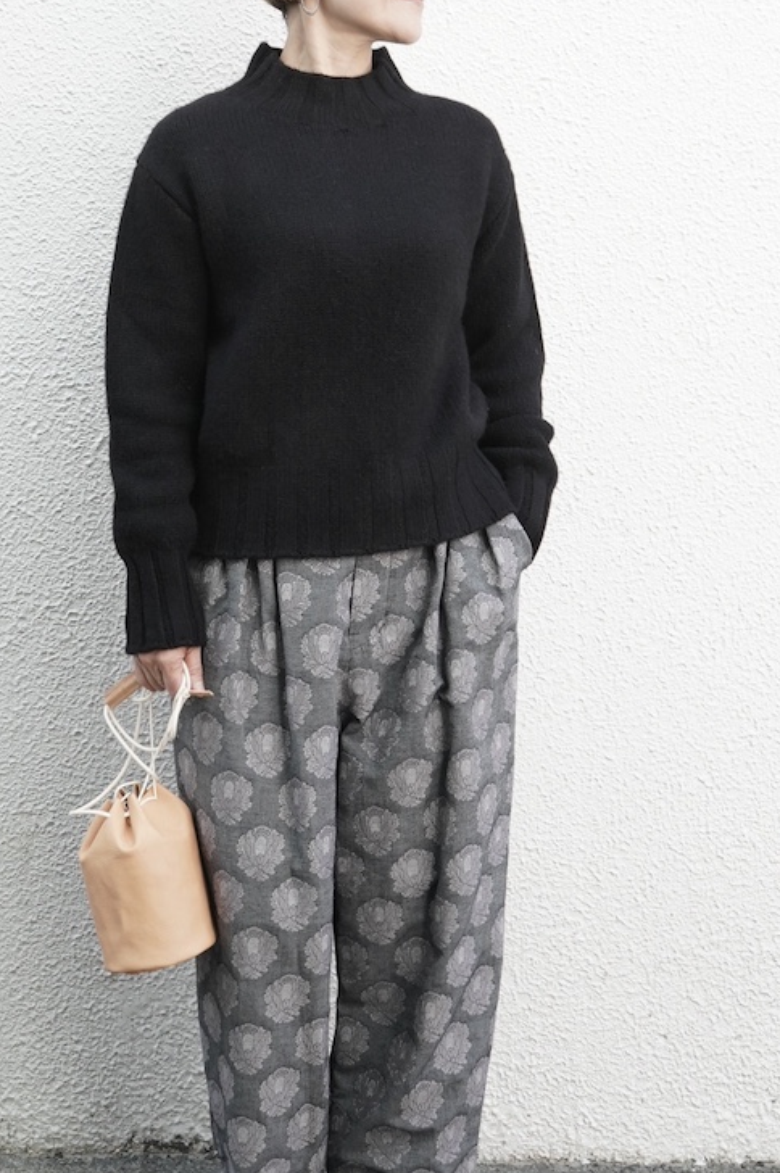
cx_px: 308
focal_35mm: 62
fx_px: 2019
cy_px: 314
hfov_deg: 21.8
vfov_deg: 31.9
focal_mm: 30
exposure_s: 1/400
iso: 1000
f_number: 5.6
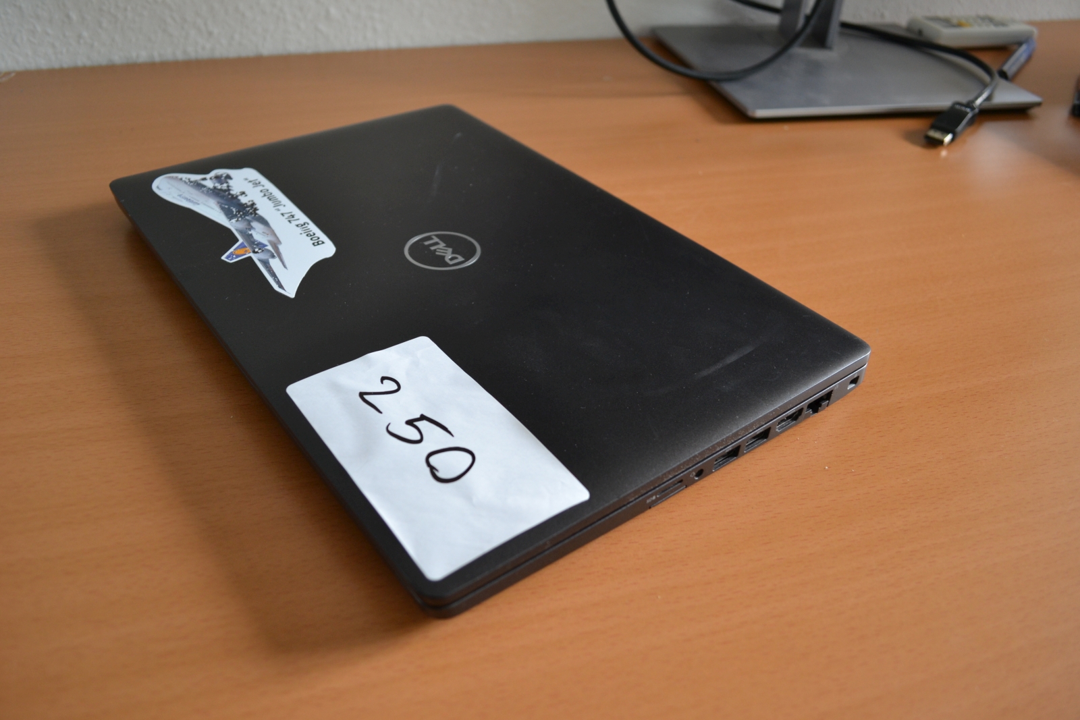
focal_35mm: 27
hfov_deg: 67.4
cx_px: 540
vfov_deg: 47.9
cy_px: 360
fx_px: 810
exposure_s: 1/50
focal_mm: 18
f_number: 3.5
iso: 400
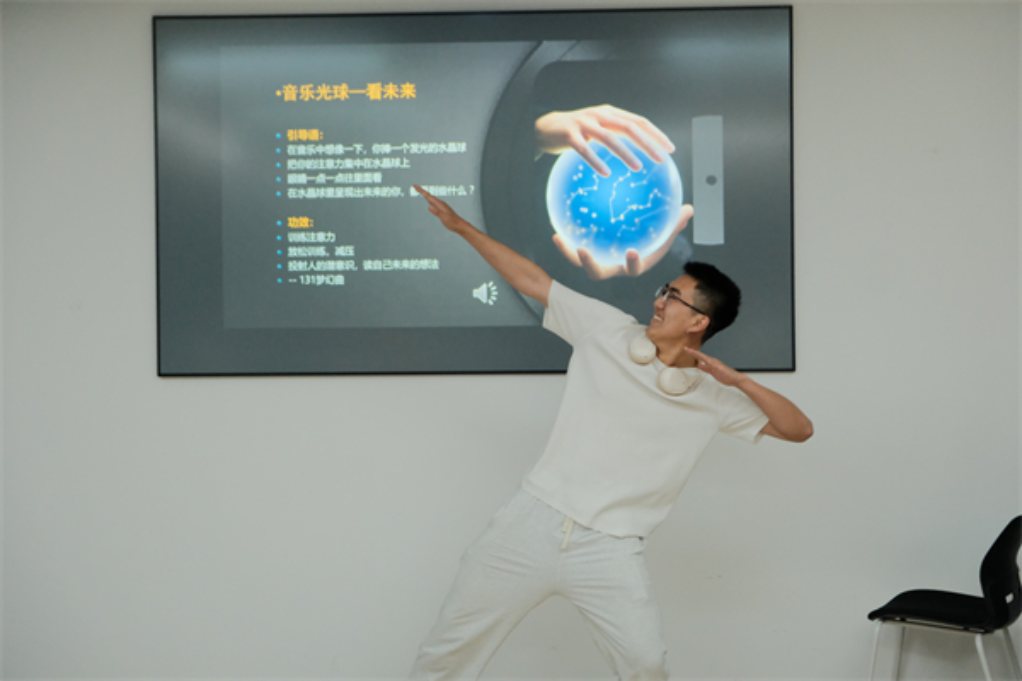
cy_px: 340
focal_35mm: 61
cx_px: 511
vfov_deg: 22.3
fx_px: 1732
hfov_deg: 32.9
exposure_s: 1/200
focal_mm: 40.7
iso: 5000
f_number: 4
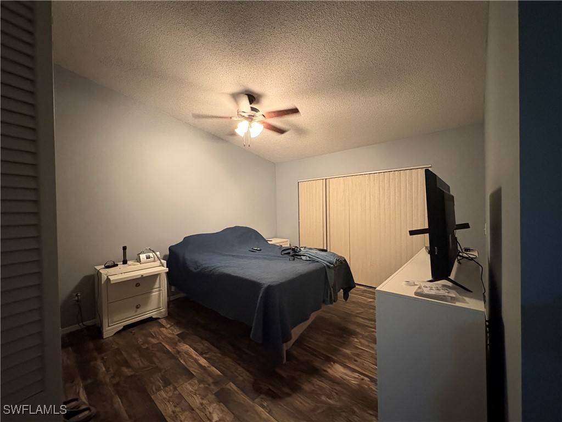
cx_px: 281
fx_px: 227
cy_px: 211
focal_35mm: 14
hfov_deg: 102.1
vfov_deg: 85.7
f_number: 2.2
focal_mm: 2.22
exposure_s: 1/40
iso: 1000
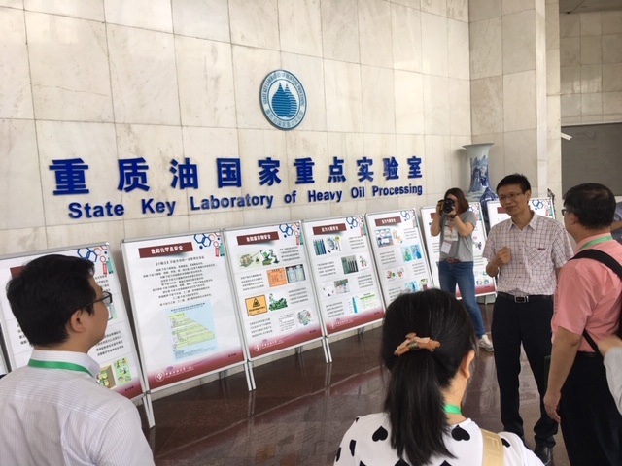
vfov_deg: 48.2
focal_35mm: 29
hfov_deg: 61.7
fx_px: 521
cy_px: 233
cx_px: 311
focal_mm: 4.15
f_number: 2.2
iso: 25
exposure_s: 1/50
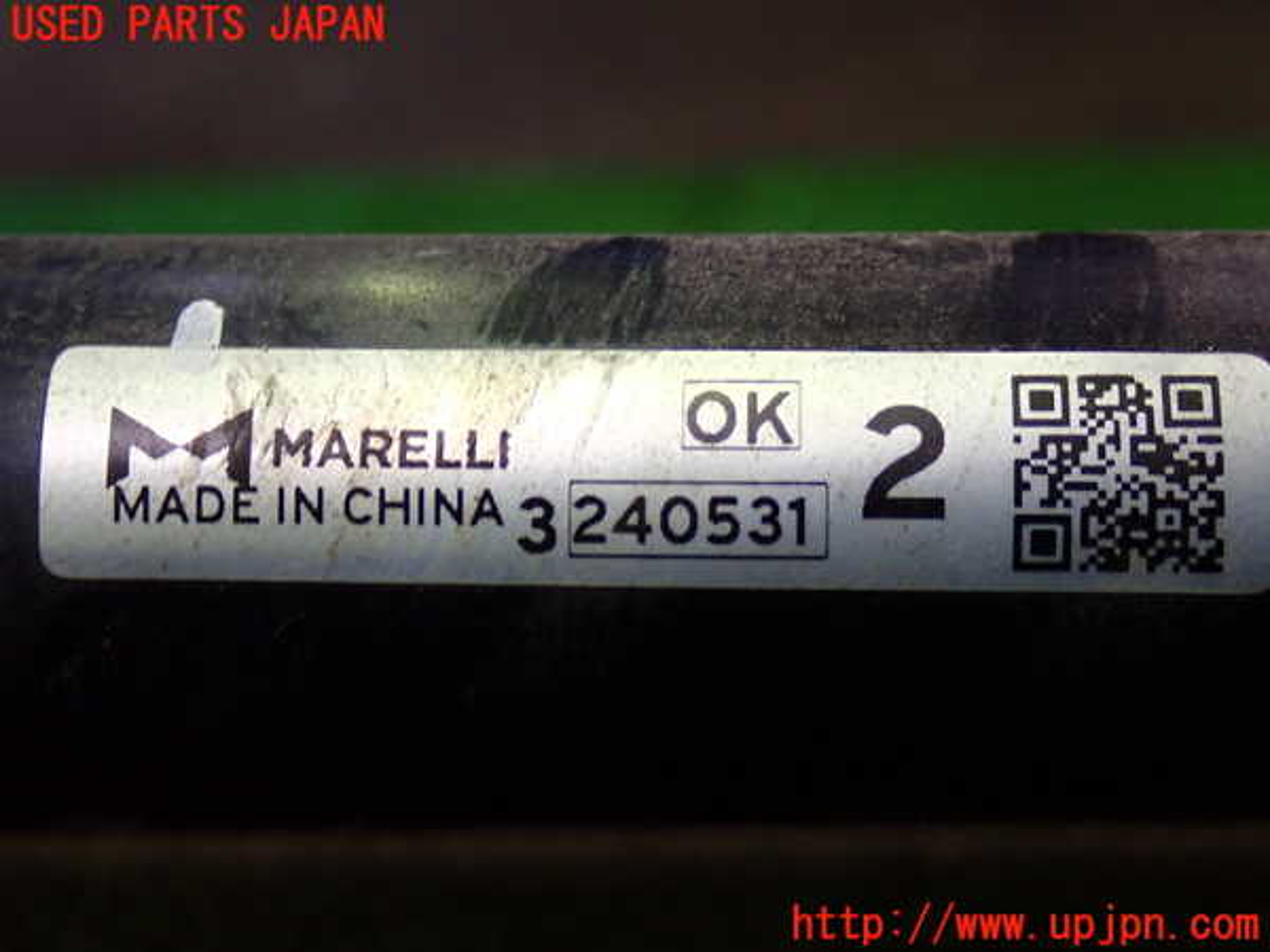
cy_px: 476
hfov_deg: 35.5
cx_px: 635
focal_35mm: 54
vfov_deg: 27.0
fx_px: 1981
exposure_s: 1/50
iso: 640
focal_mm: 9.65
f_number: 3.3
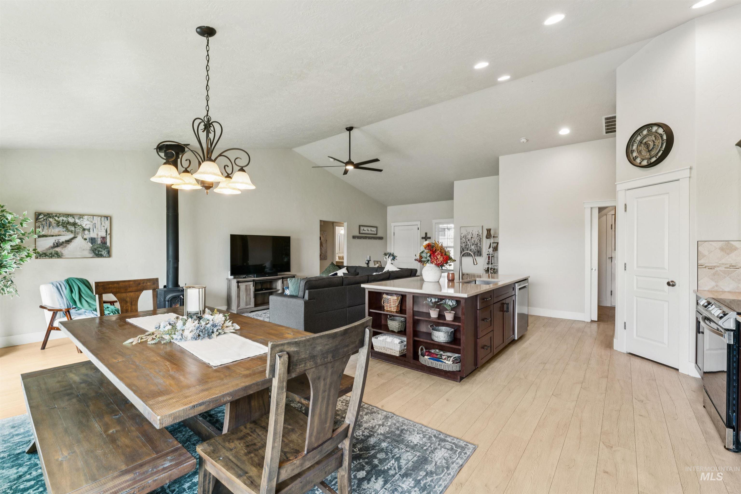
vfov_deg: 75.5
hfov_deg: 98.5
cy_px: 247
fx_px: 319
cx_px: 370
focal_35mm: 16
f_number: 13
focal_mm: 15.5
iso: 400
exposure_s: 1/10
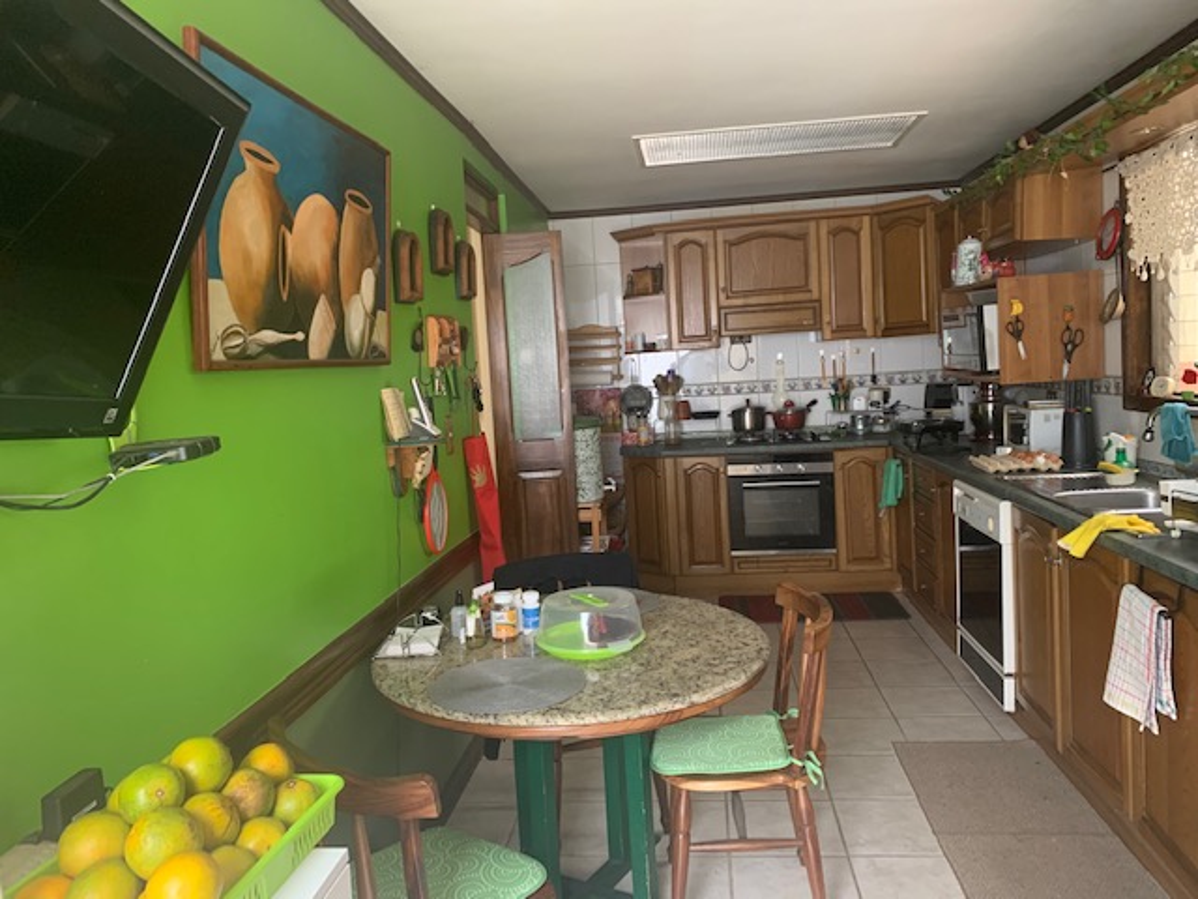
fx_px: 900
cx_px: 599
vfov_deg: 53.1
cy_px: 450
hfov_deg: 67.3
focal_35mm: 26
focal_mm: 4.25
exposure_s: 1/49
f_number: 1.8
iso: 400
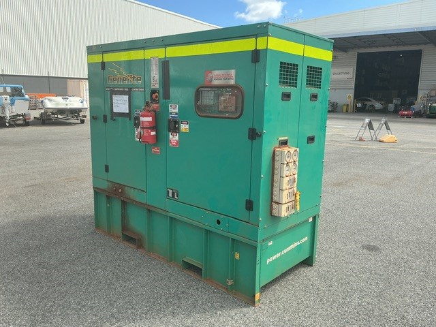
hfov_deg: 61.7
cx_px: 218
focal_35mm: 29
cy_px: 164
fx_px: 365
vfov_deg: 48.2
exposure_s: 1/997
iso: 25
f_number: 1.8
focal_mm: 3
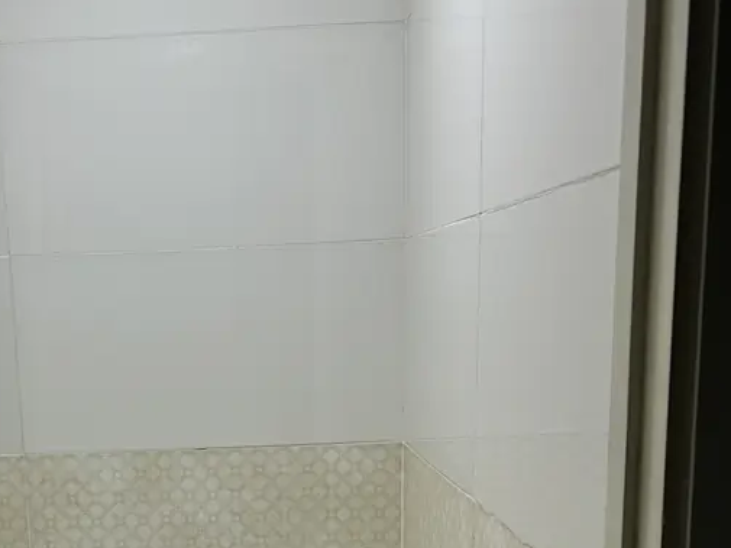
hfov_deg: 33.0
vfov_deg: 24.4
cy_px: 562
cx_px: 166
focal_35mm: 57
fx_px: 1204
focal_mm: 6.86
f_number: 1.78
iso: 125
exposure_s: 1/121
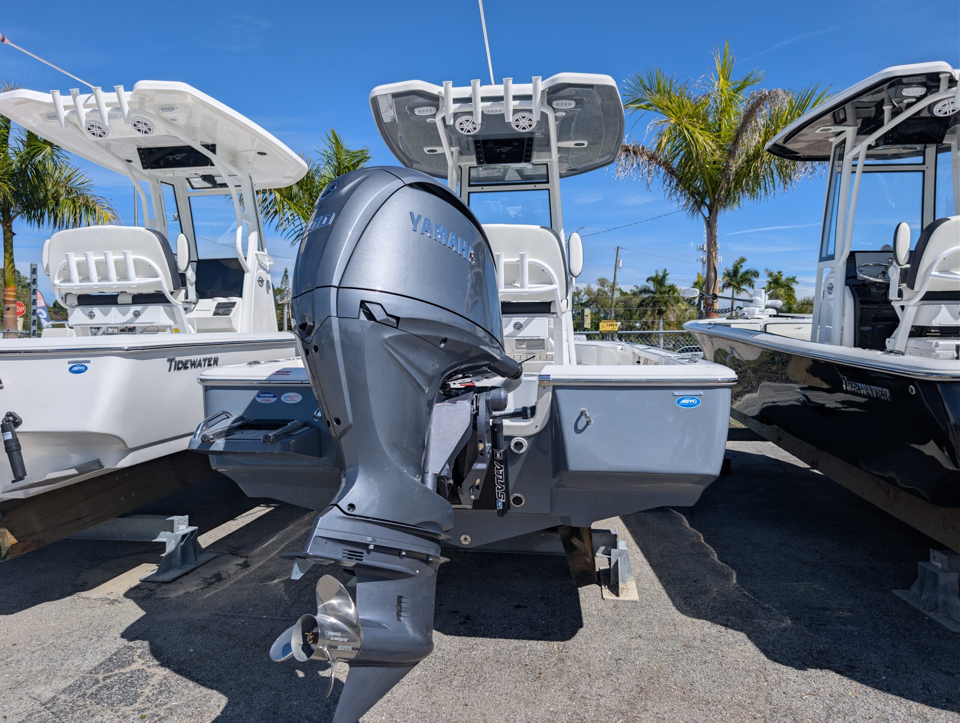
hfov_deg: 71.5
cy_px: 362
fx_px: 667
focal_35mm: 24
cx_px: 480
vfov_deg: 56.9
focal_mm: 6.9
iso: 19
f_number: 1.68
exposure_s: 1/1996
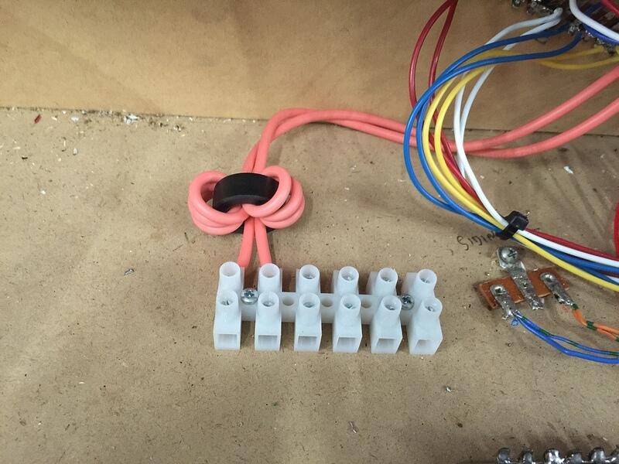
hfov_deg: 61.7
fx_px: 519
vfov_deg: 48.2
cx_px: 310
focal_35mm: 29
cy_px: 232
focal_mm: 4.15
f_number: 2.2
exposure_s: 1/8
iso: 160
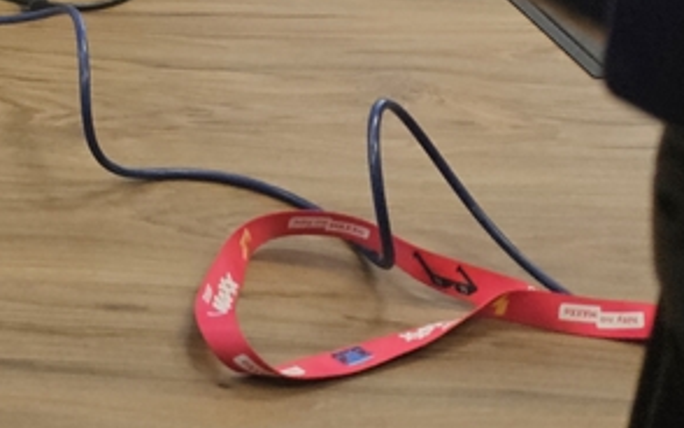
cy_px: -381
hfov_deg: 21.1
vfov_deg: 13.8
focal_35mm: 83
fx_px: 1548
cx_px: -342
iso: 100
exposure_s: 1/100
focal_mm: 5.4
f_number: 1.8
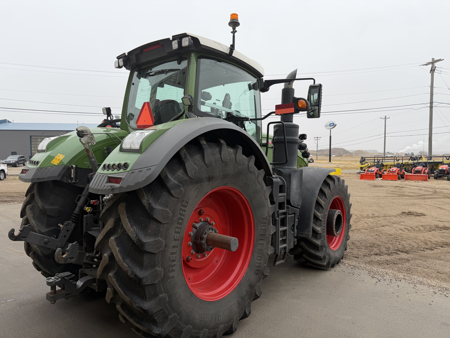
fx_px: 312
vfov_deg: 56.8
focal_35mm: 24
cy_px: 169
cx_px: 225
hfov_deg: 71.6
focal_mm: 6.76
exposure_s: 1/333
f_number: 1.78
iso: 80
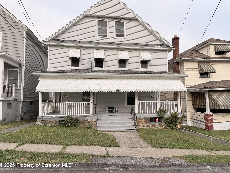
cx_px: 115
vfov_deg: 56.8
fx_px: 159
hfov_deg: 71.6
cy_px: 86
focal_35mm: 24
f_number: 1.78
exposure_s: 1/3425
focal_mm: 6.76
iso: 80
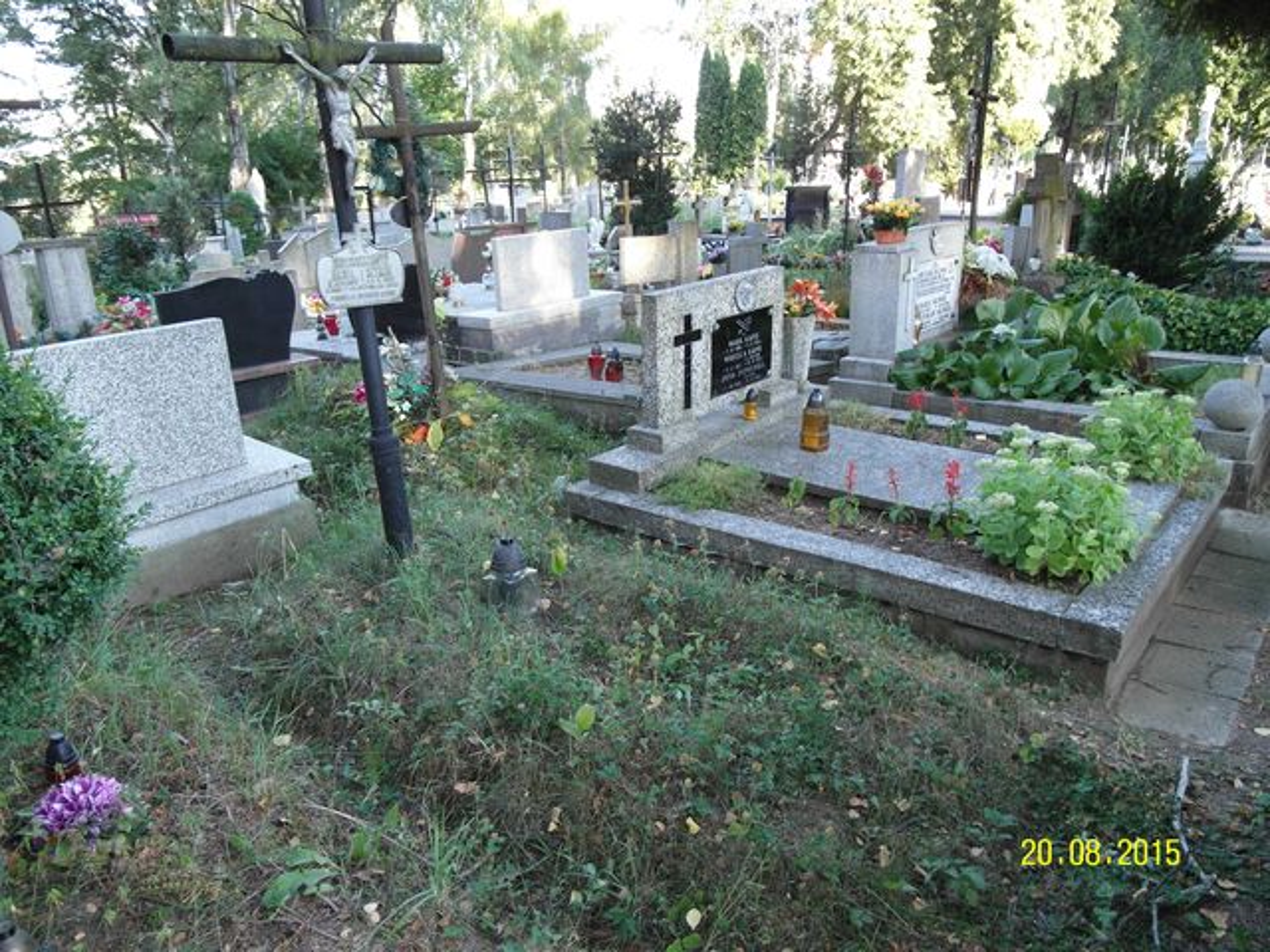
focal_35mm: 24
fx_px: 881
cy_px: 476
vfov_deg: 56.8
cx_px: 635
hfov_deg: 71.6
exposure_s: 1/45
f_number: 2.5
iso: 100
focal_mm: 5.2
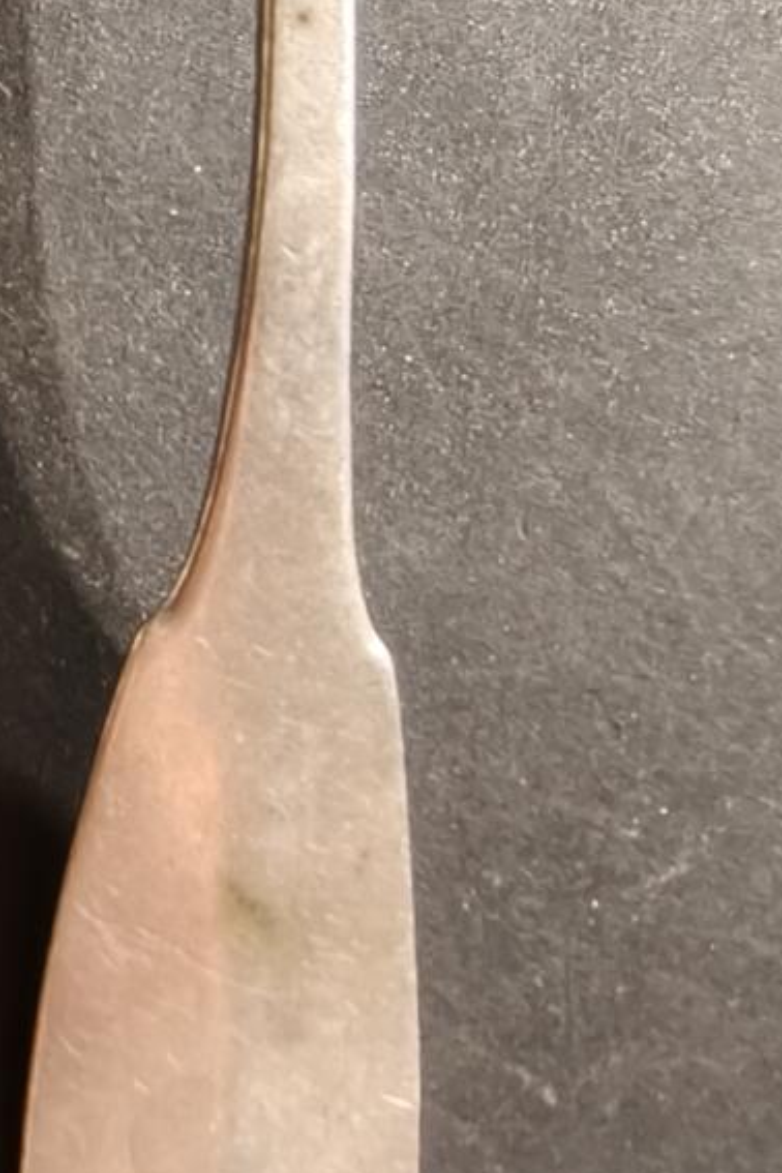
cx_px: -505
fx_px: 2476
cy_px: 85
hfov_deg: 15.9
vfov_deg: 25.7
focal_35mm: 76
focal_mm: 2.32
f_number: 2
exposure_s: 1/50
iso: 250
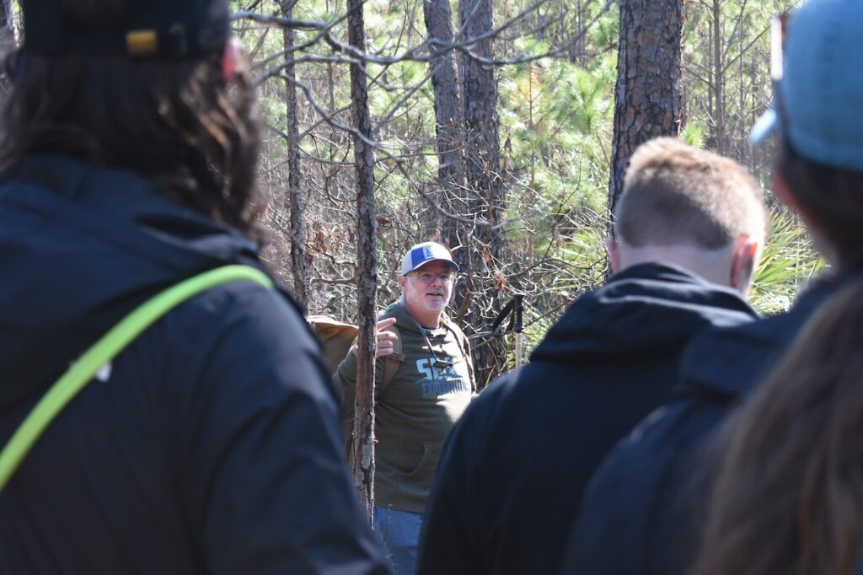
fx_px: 1977
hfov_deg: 24.6
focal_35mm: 82
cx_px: 432
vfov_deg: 16.5
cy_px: 288
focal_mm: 55
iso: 400
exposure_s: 1/250
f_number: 5.6
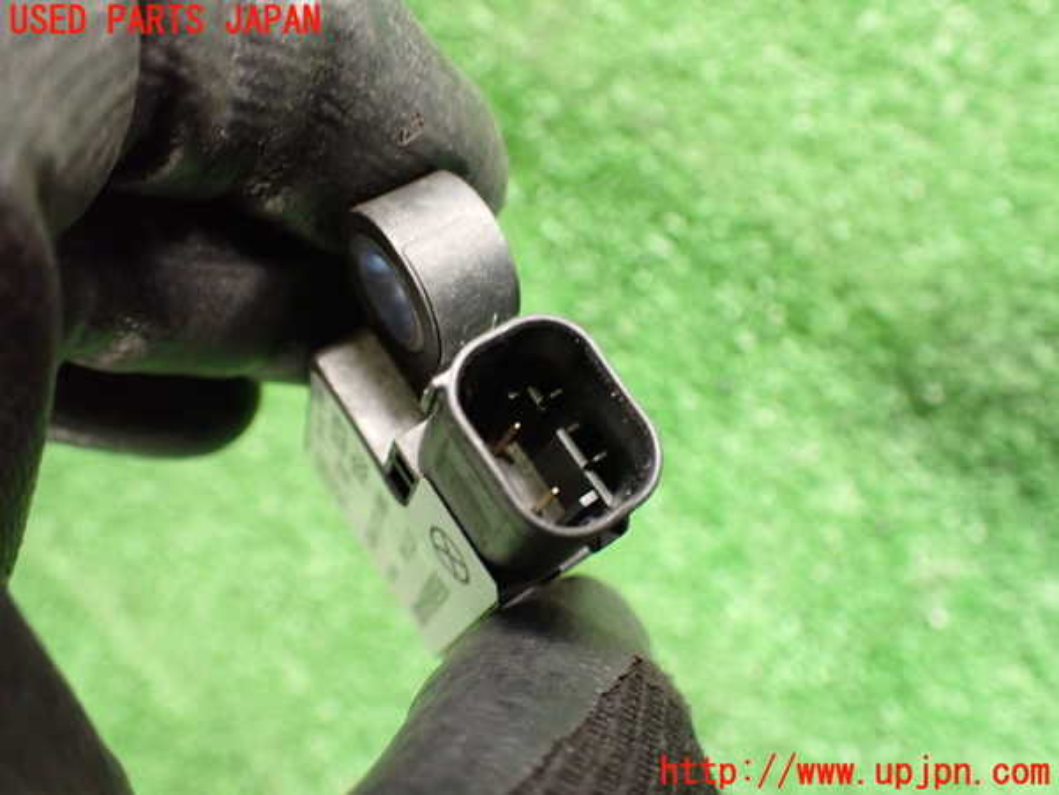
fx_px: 918
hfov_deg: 60.0
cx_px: 530
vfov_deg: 46.8
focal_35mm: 30
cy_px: 398
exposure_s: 1/50
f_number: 2.3
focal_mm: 5.4
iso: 800
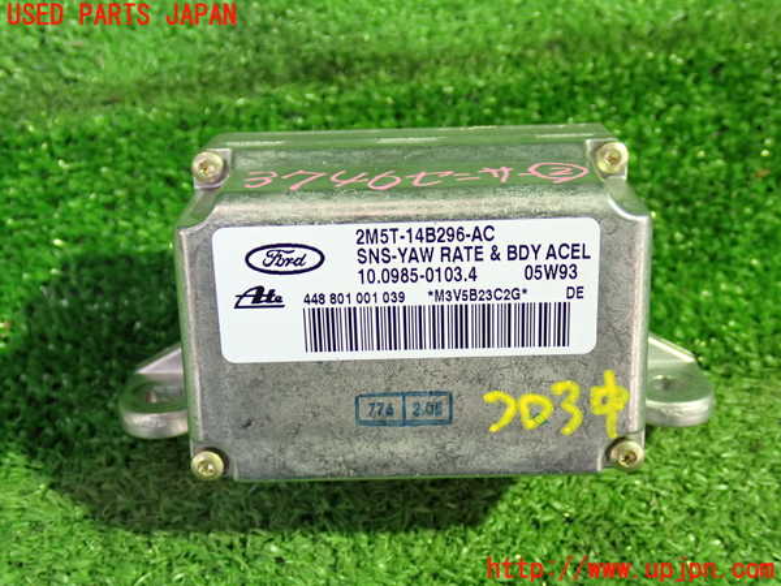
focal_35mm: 44
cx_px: 390
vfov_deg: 32.9
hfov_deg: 42.9
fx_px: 993
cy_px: 293
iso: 800
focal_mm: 7.84
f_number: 2.9
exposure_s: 1/20
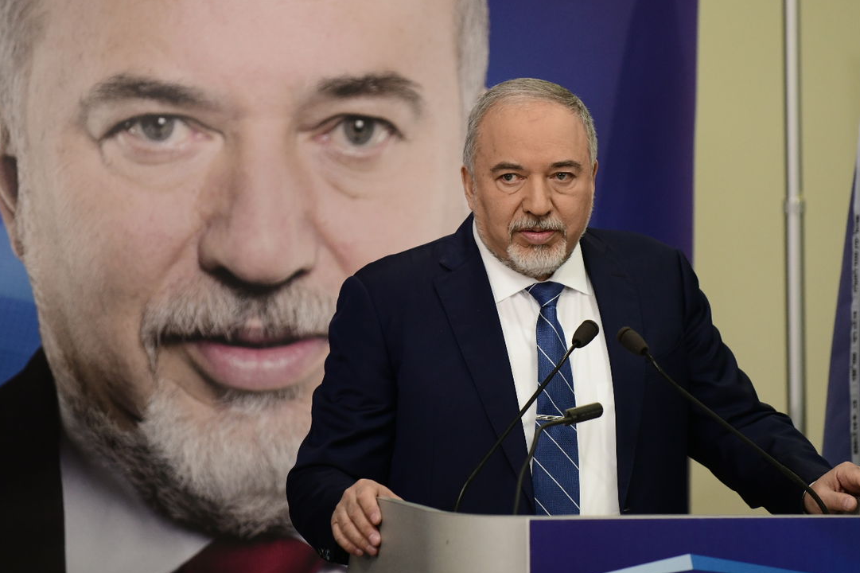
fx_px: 6185
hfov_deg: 8.0
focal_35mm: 259
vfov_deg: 5.3
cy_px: 292
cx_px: 461
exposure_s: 1/250
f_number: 3.2
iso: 2000
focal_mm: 200
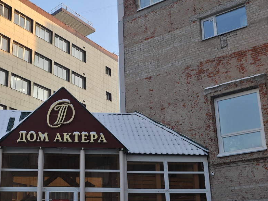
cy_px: 130
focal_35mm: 53
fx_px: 410
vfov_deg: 27.4
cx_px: 97
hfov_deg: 35.9
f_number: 6.3
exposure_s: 1/125
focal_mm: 36
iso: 200
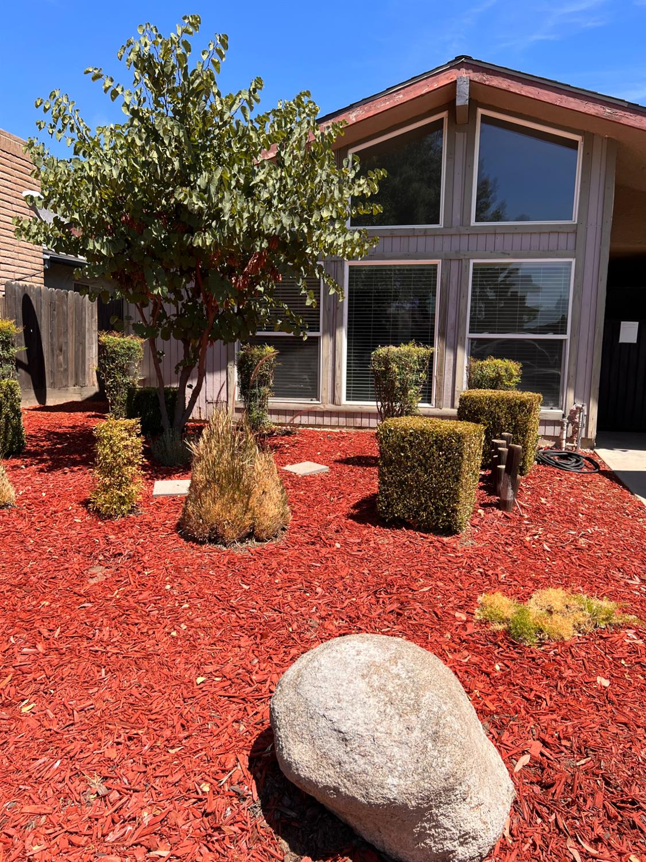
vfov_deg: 67.3
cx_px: 323
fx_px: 647
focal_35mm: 26
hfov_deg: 53.1
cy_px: 431
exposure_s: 1/2299
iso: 50
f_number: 1.5
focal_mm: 5.7
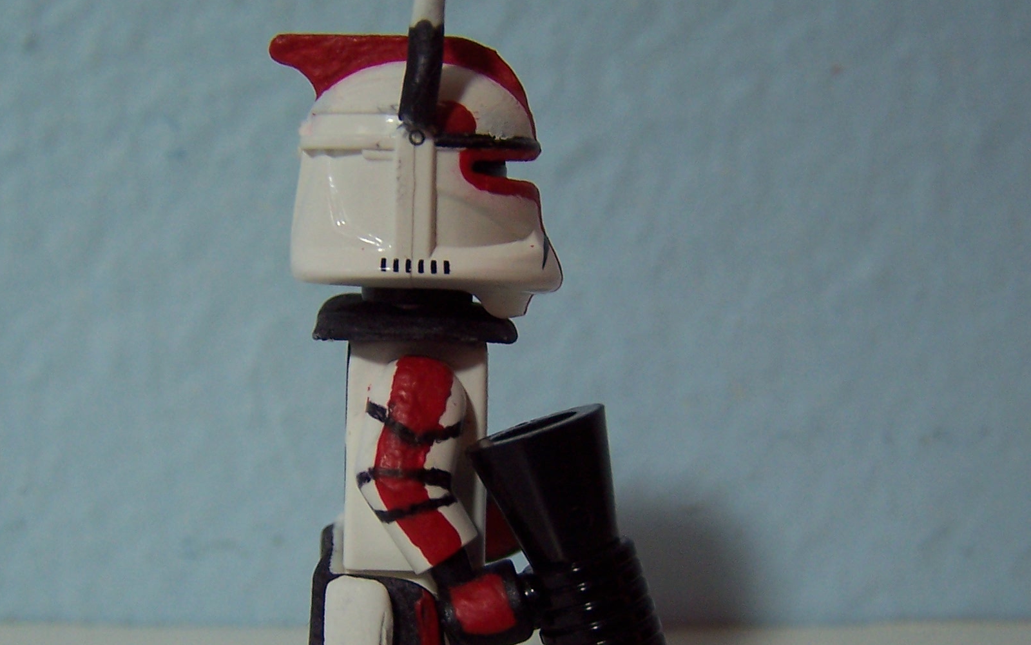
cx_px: 468
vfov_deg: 22.3
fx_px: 1630
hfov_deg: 35.1
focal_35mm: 58
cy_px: 404
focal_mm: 6.3
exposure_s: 1/30
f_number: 2.8
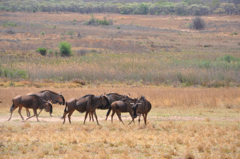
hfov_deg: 13.1
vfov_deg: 8.7
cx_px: 120
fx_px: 1049
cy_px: 80
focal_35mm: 158
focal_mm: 105
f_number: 9
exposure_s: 1/320
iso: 200
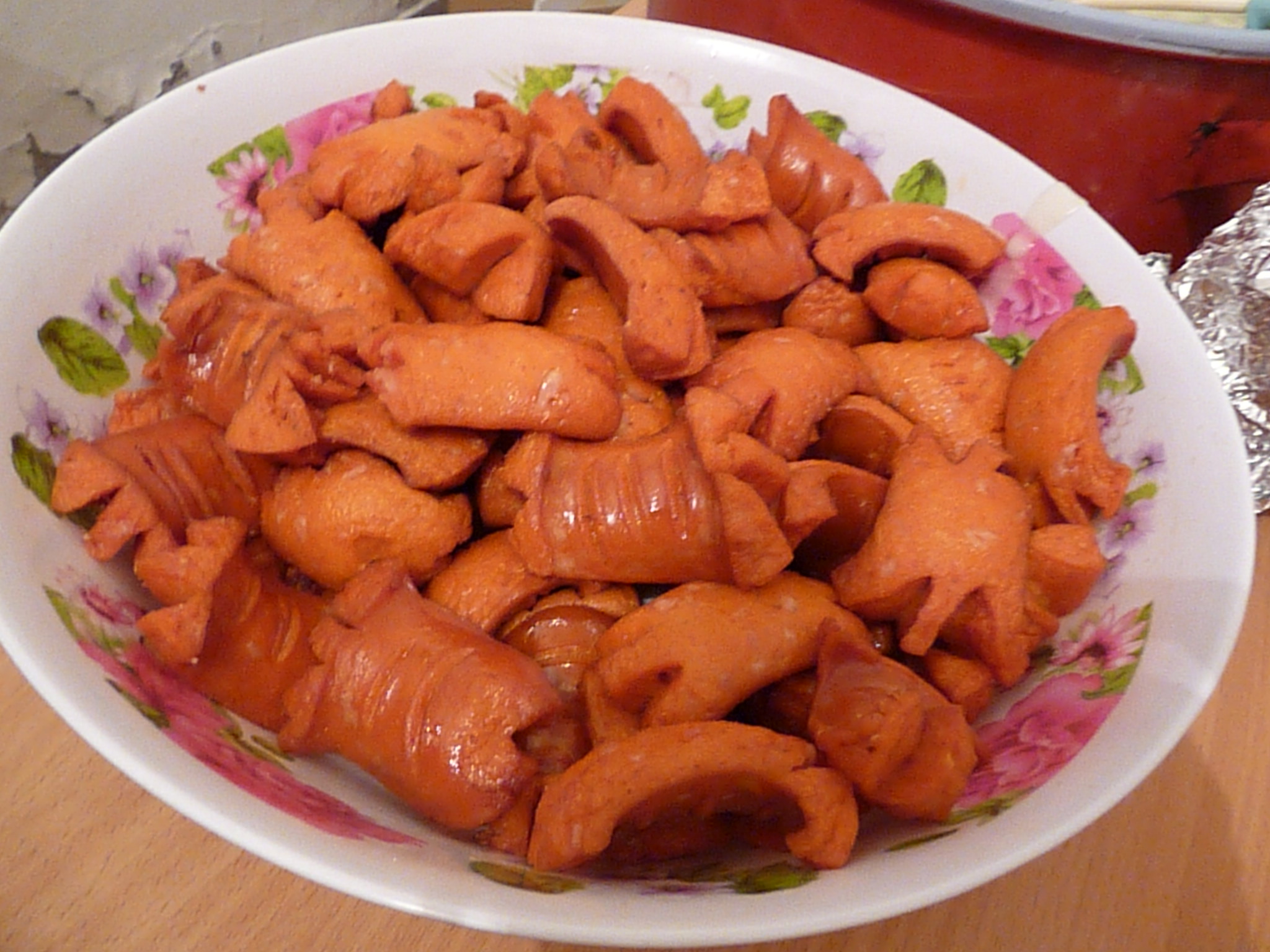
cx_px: 635
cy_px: 476
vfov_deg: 51.4
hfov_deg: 65.3
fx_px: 991
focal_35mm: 27
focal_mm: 4.8
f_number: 2.8
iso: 1600
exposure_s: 1/15
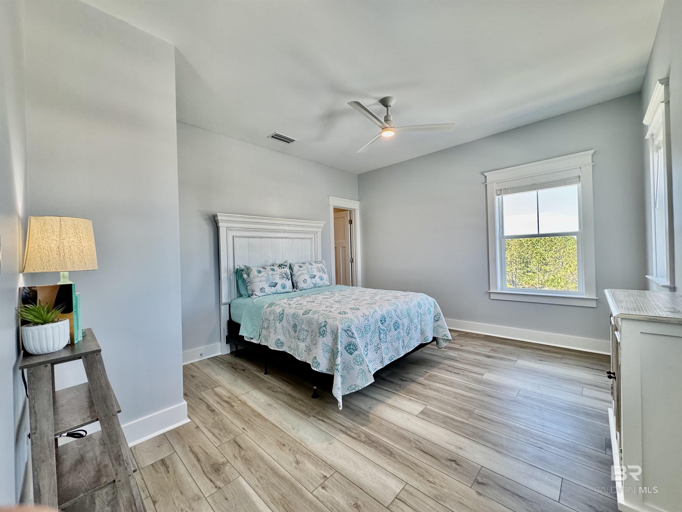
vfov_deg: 85.7
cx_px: 341
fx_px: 276
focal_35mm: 14
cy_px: 256
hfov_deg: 102.1
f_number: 2.2
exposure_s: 1/120
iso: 250
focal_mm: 2.22
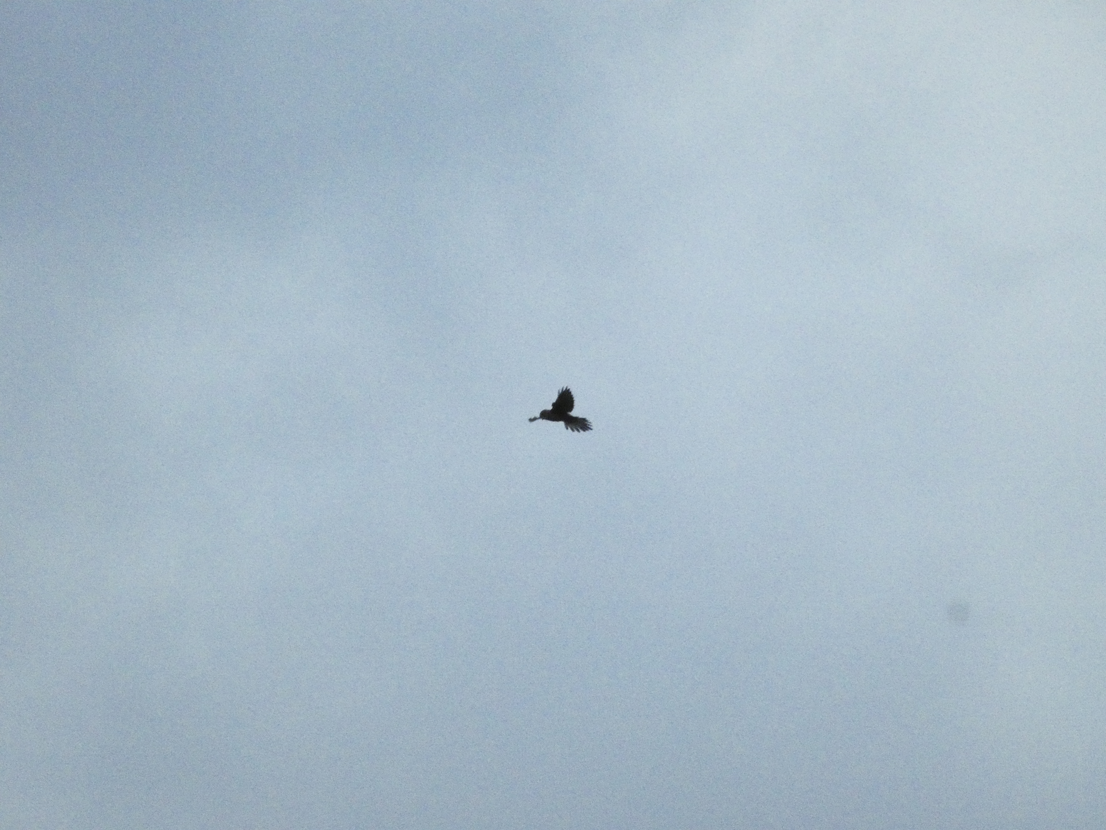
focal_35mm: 400
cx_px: 553
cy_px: 415
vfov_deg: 3.7
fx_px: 12780
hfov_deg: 5.0
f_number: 8
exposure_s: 1/640
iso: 3200
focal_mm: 71.7
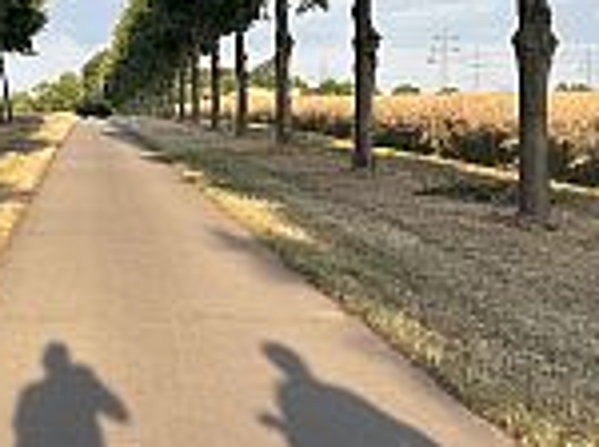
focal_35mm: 77
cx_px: 68
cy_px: 261
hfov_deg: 24.7
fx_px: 1330
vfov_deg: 19.1
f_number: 1.5
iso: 50
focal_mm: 5.7
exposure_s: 1/866
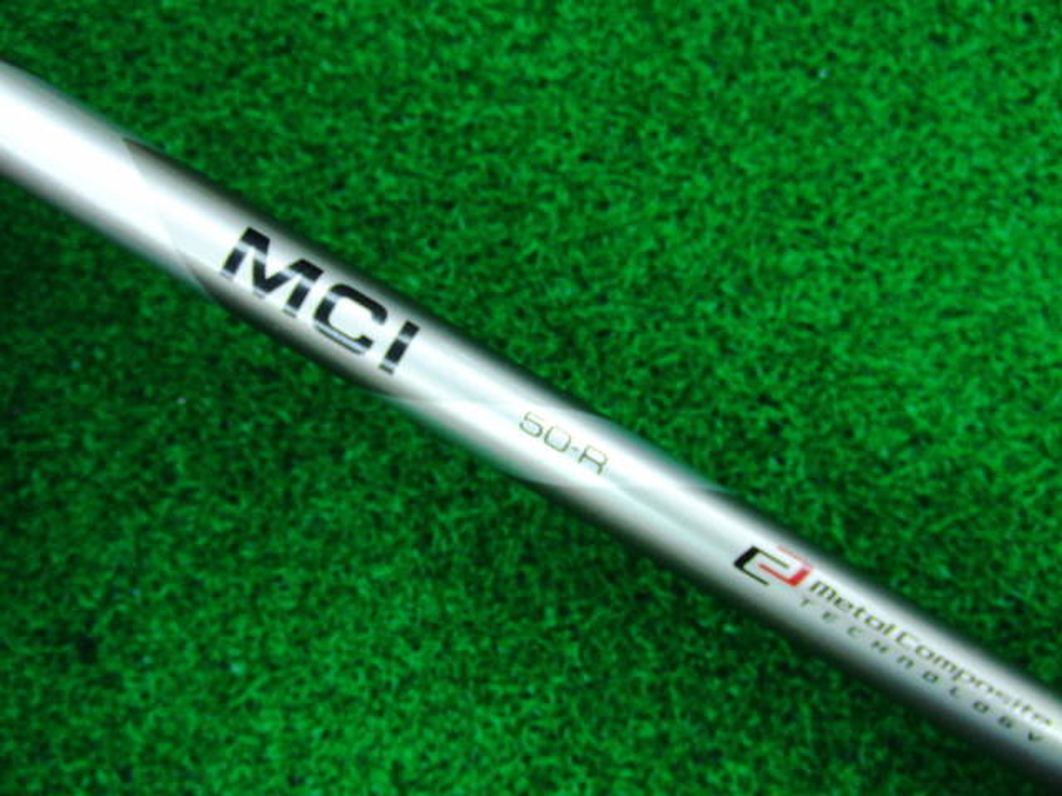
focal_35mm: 37
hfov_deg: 50.1
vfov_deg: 38.7
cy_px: 398
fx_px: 1135
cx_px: 531
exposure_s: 1/50
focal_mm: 6.42
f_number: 3.6
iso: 400
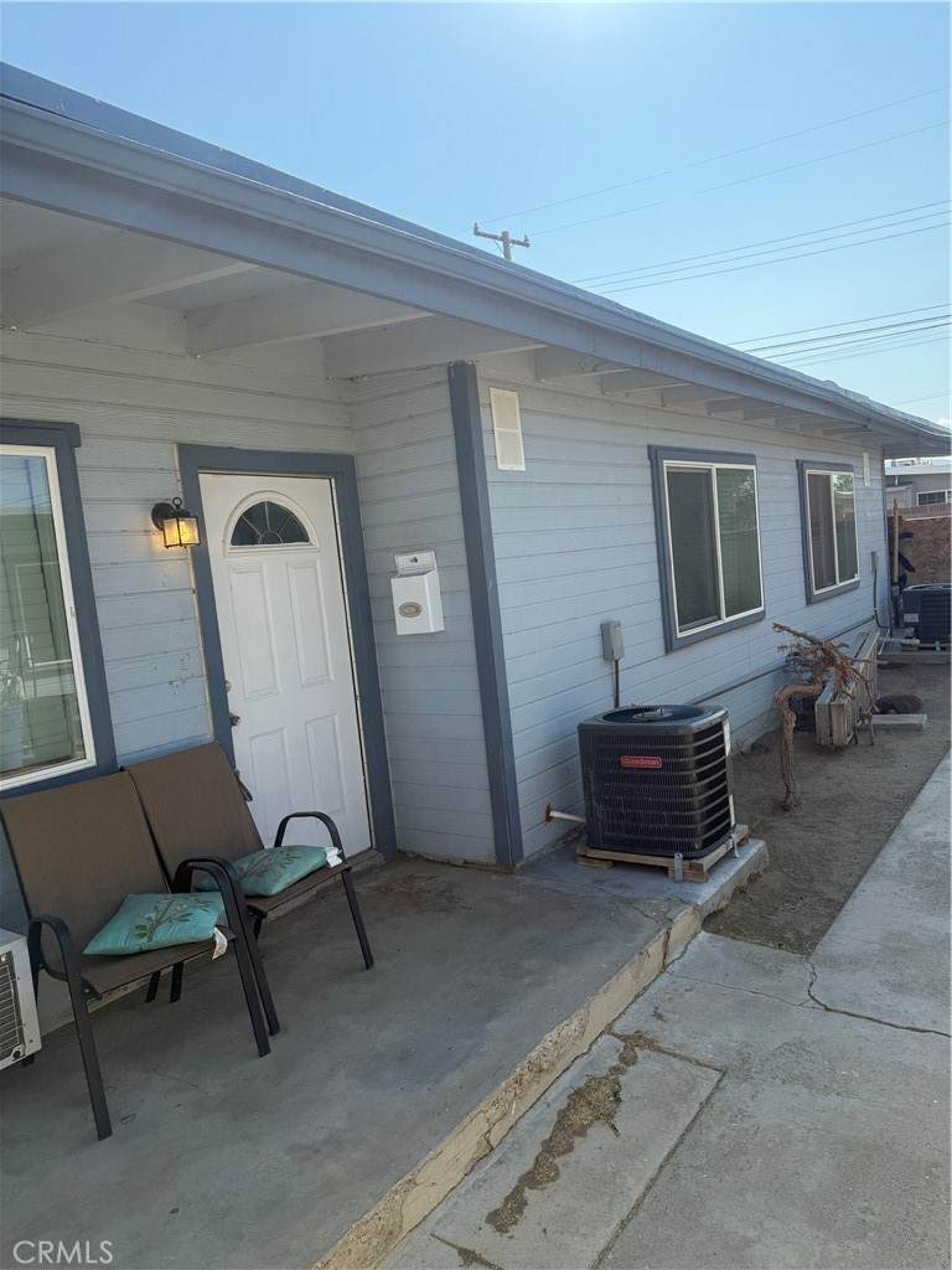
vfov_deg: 71.6
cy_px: 635
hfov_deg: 56.8
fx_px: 880
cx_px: 476
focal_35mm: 24
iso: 100
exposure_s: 1/4167
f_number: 1.78
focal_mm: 6.76
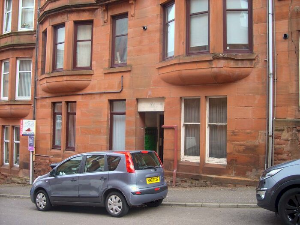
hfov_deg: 49.0
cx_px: 150
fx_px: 329
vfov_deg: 37.7
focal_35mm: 38
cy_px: 112
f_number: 2.8
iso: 50
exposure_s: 1/125
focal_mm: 7.8
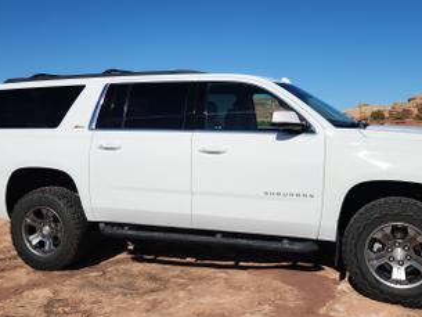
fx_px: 463
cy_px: 140
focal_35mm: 38
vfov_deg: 37.7
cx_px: 228
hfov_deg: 48.9
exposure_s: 1/3903
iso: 20
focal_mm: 5.4
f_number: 1.8
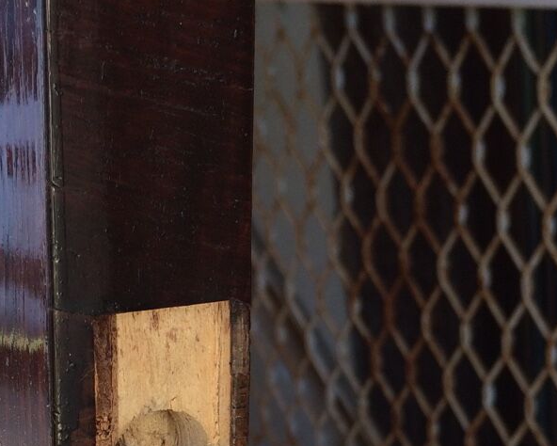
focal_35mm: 78
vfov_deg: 19.2
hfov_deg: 24.4
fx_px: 1286
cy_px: 436
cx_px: 209
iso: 32
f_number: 2.2
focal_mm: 4.15
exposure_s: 1/182
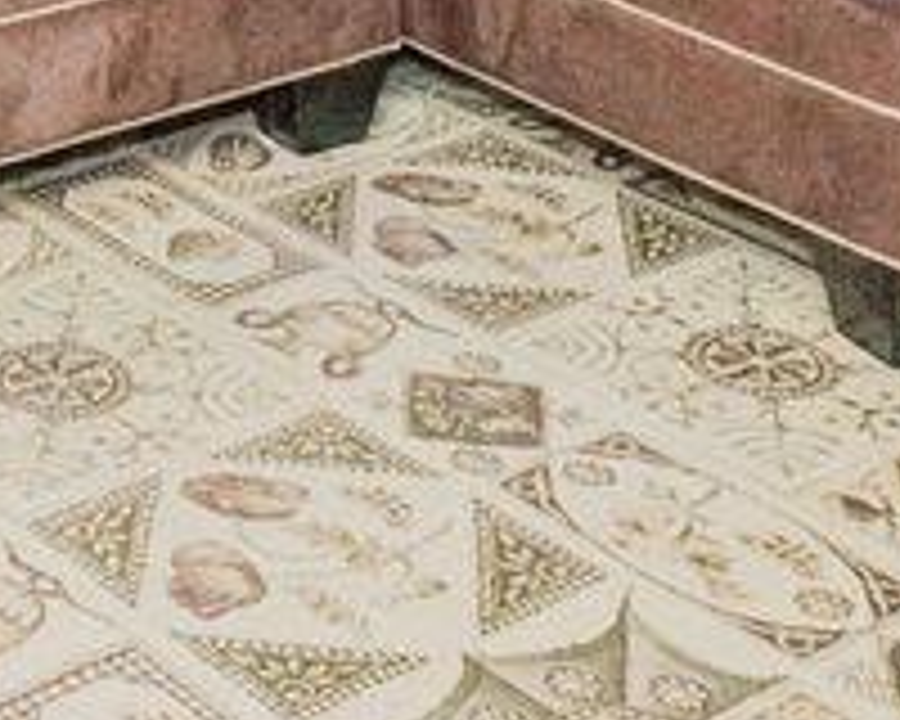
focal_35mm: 108
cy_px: -981
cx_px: 27
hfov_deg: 17.4
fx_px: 2877
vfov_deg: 11.8
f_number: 9
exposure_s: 1/60
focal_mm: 10
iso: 1600
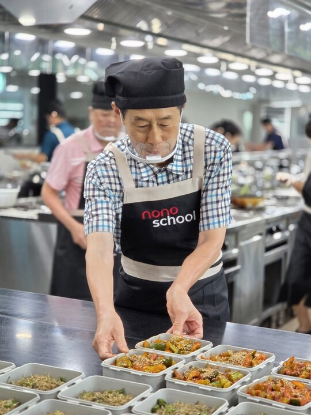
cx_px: 156
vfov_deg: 28.2
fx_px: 827
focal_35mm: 69
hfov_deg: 21.3
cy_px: 208
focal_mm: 7
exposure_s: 1/60
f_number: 2.4
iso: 100
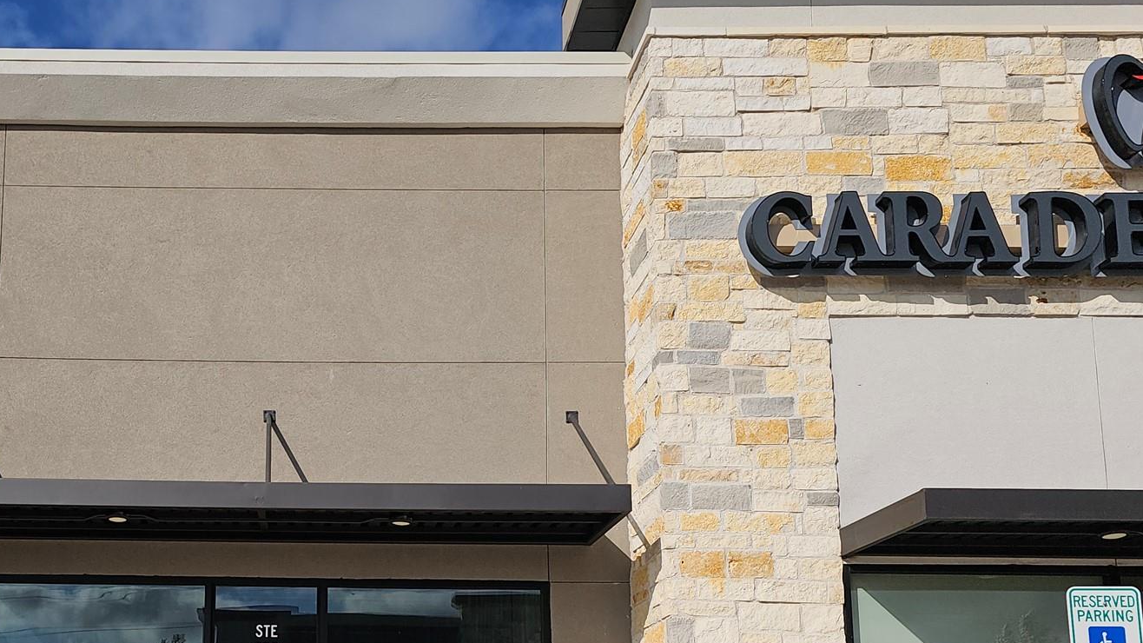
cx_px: 284
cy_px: 600
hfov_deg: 49.5
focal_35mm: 39
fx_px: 1182
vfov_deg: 29.0
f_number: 1.7
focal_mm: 6.3
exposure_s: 1/1672
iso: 10
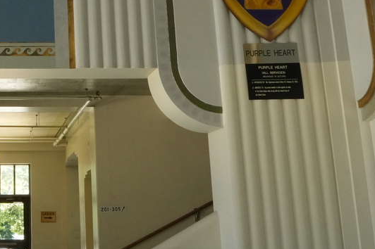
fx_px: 677
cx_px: -22
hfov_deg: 28.5
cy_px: 15
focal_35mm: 65
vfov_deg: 20.4
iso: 2500
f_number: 20
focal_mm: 16
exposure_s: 1/30
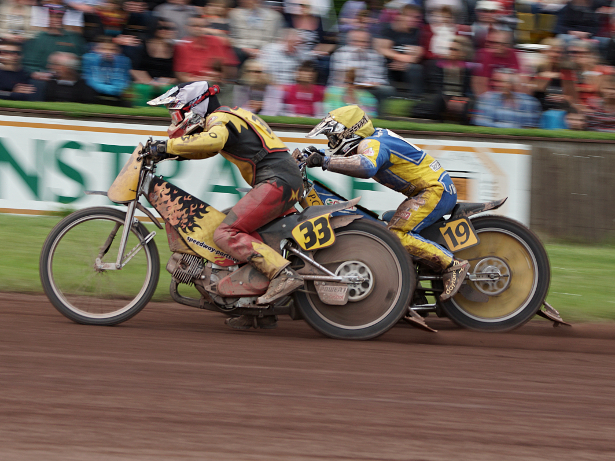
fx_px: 4050
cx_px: 268
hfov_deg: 8.7
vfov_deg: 6.5
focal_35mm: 228
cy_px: 231
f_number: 9
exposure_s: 1/400
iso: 200
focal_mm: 140
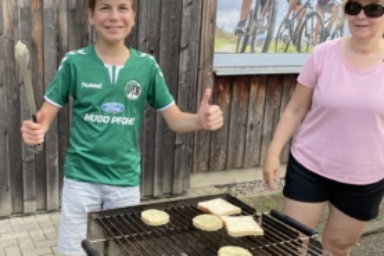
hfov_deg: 46.2
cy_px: 139
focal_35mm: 41
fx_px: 438
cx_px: 111
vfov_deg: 32.7
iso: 32
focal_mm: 4.2
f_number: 1.6
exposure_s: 1/325
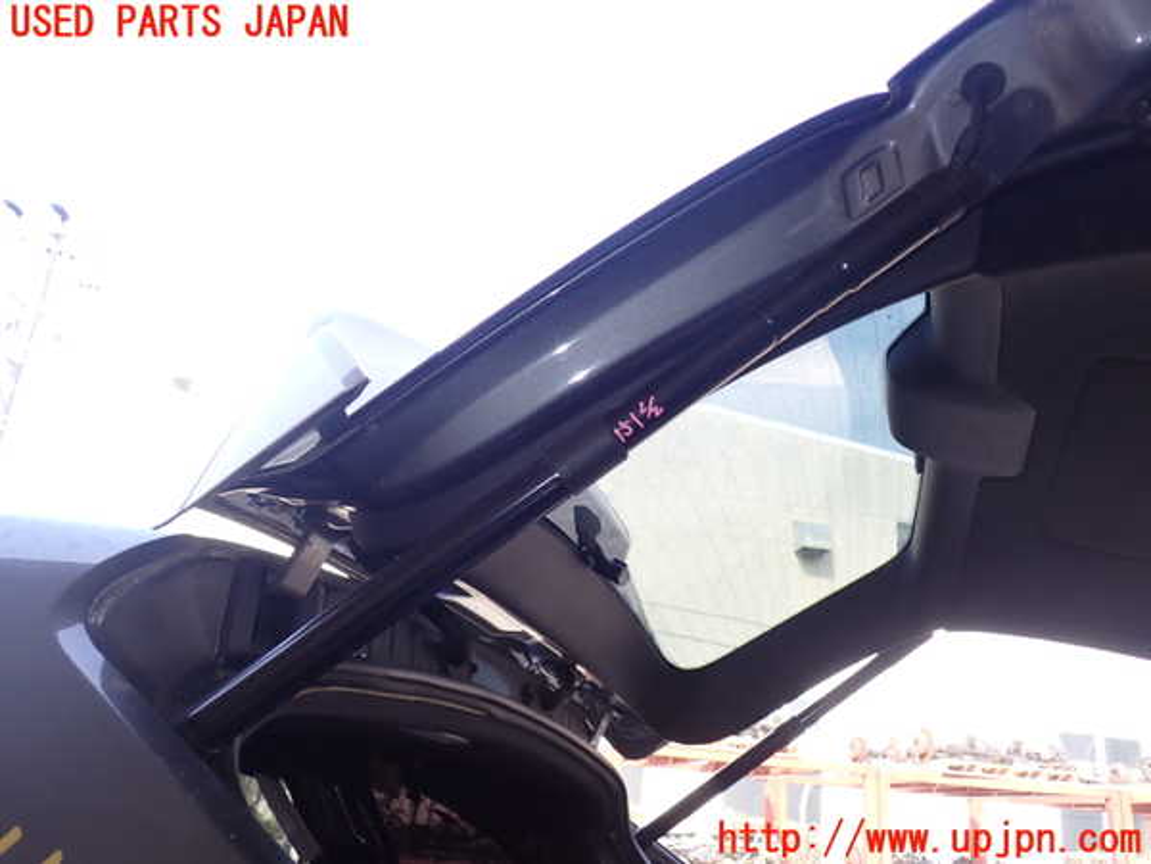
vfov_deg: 46.8
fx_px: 998
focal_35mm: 30
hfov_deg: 60.0
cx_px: 576
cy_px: 432
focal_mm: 5.4
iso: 100
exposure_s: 1/30
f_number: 6.3
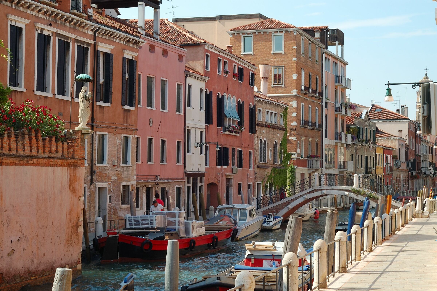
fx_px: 910
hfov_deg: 27.0
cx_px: 218
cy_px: 146
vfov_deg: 18.2
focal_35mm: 75
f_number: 11
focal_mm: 50
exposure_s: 1/125
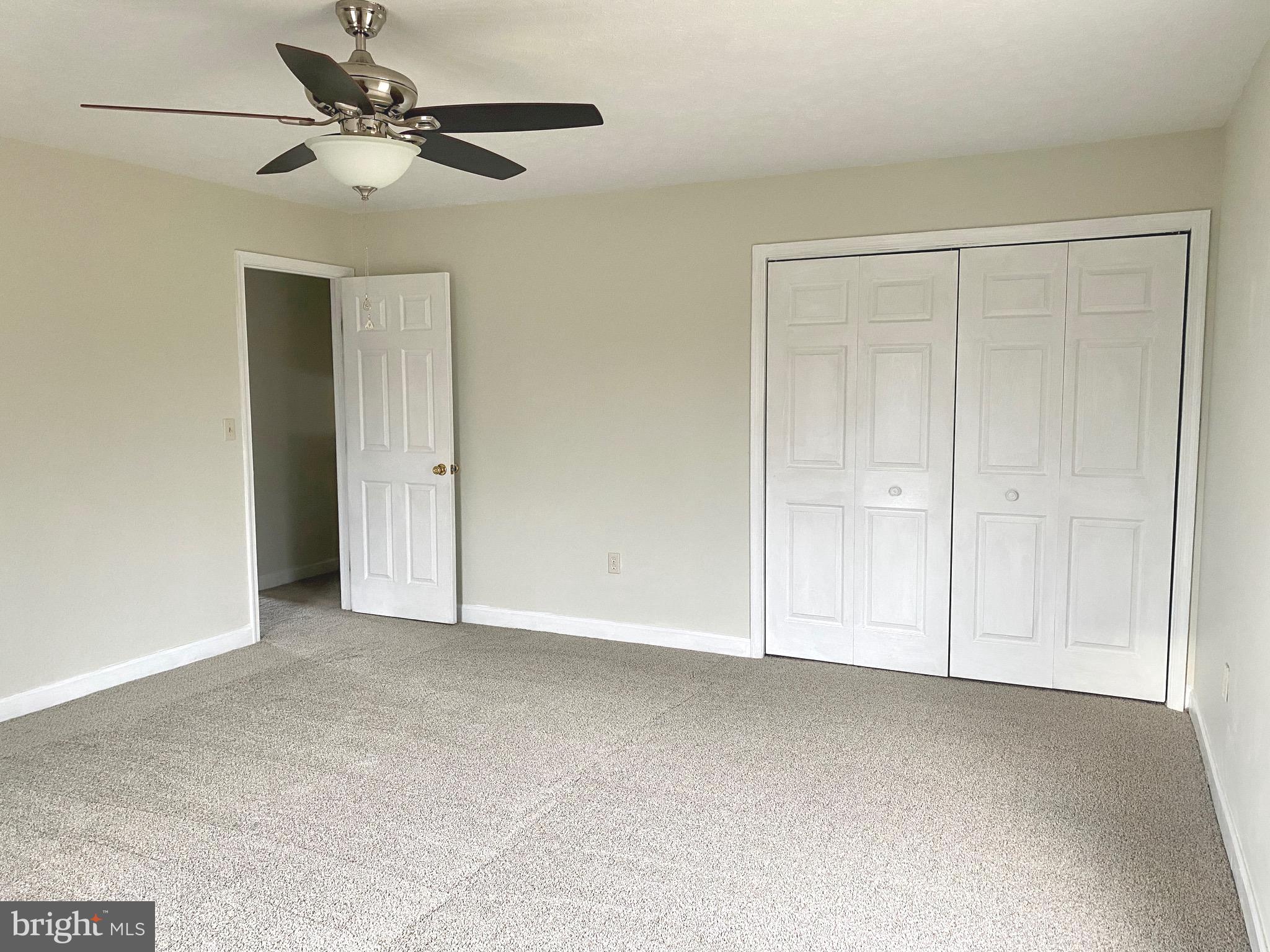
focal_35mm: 26
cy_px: 476
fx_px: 954
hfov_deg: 67.3
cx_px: 635
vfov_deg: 53.1
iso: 125
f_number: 1.8
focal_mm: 4.25
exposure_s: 1/72
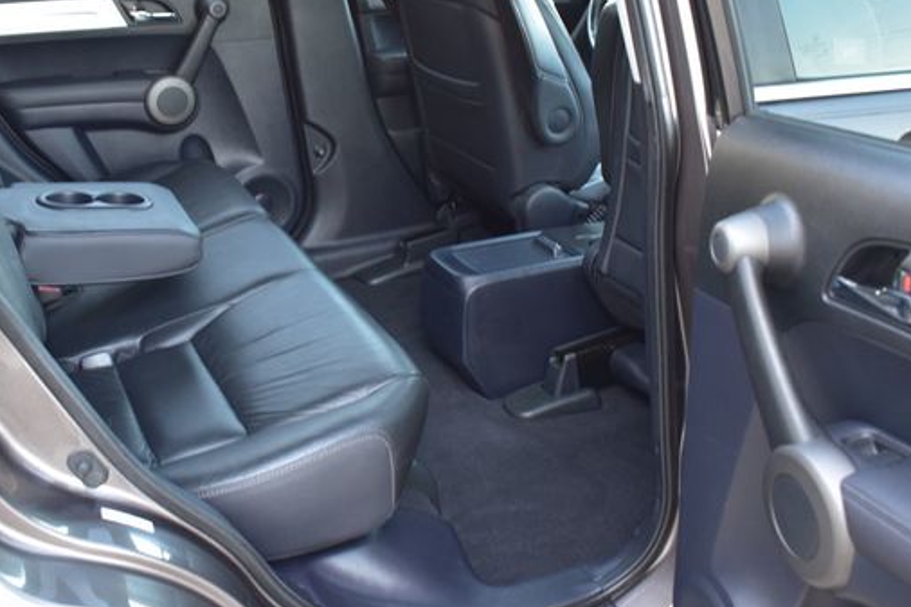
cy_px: 249
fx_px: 1104
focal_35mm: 44
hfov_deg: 44.6
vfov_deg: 30.7
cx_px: 371
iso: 400
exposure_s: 1/15
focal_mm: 23
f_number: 6.3
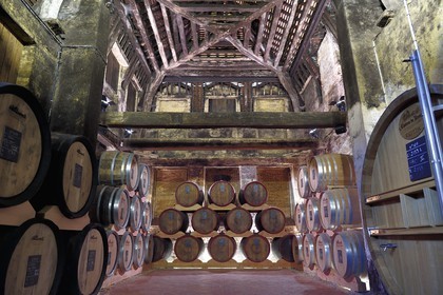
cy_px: 148
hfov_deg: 73.7
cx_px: 222
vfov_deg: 53.1
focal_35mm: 24
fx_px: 295
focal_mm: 24
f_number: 5.6
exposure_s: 1/8
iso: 1600
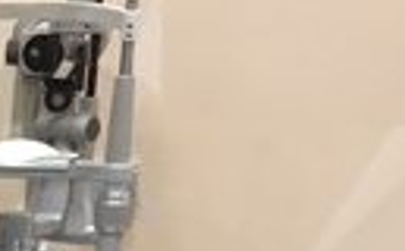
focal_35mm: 153
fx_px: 1685
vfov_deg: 8.3
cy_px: 395
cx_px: -584
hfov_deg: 11.3
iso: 100
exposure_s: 1/33
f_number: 2.2
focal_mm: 4.15
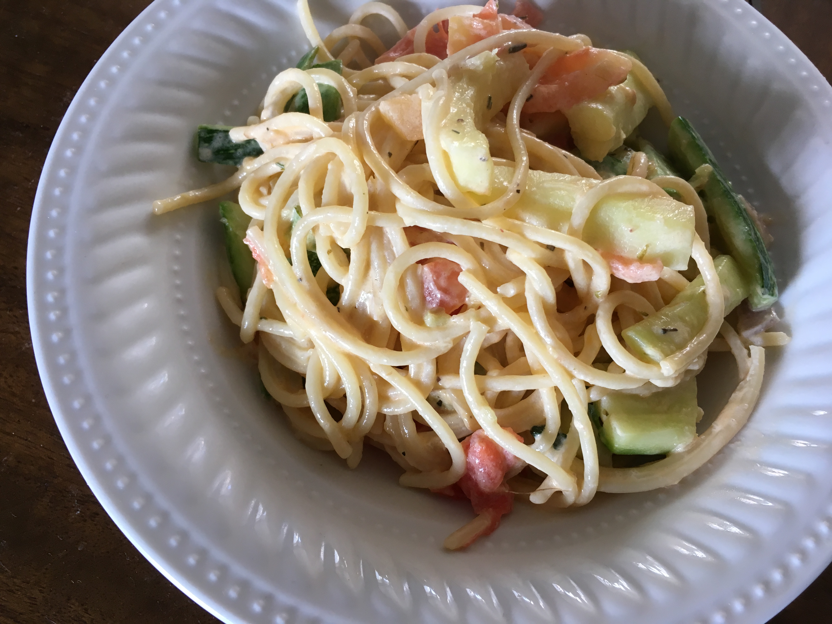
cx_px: 416
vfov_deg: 48.2
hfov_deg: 61.7
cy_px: 312
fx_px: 697
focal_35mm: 29
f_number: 2.2
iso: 50
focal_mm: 4.15
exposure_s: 1/30
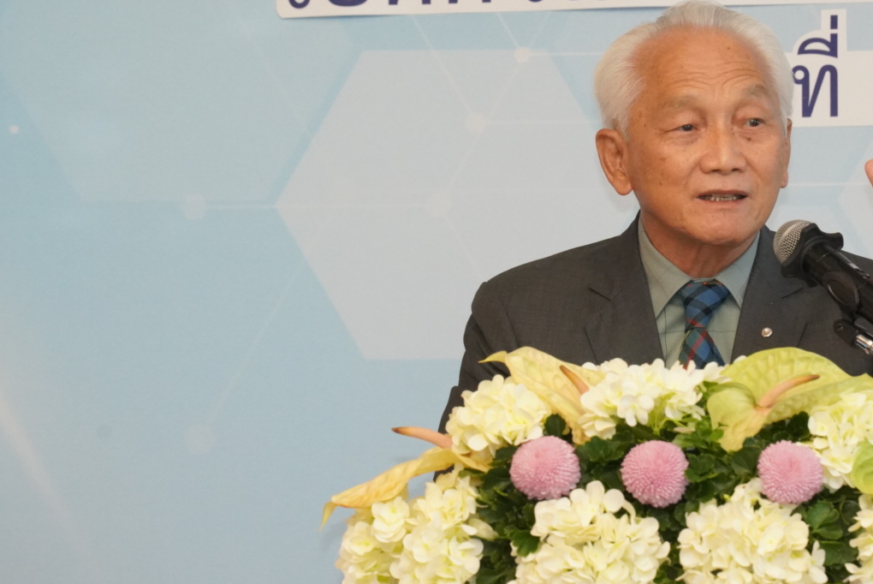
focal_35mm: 301
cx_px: 667
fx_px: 7305
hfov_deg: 6.8
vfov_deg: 4.6
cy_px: 277
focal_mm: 190
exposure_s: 1/125
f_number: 8
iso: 10000
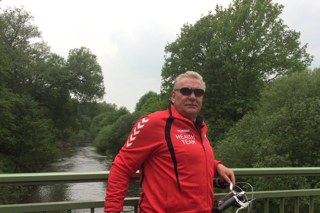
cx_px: 193
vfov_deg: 35.7
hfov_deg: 51.5
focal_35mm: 37
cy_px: 138
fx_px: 329
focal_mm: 4.15
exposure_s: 1/540
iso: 32
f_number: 2.2
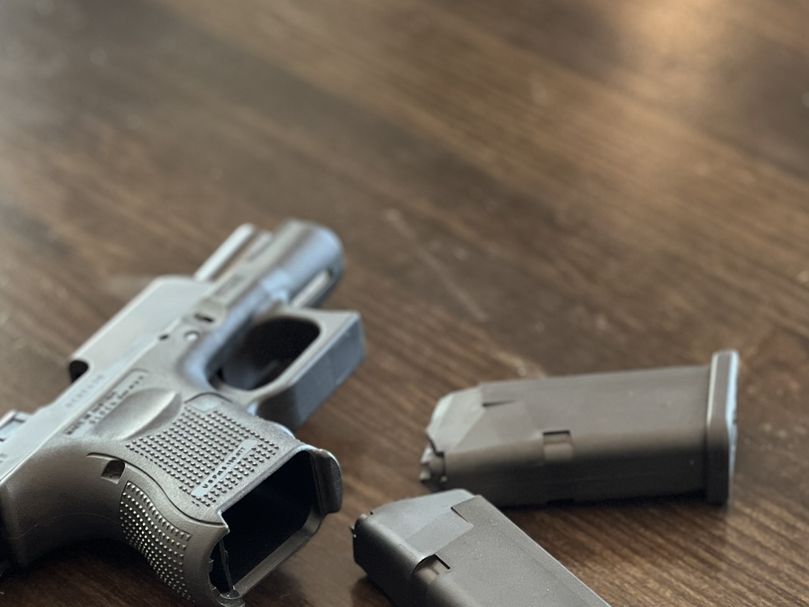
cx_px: 239
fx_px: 3225
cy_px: 370
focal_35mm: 138
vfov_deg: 10.7
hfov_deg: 14.3
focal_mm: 9
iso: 125
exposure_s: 1/33
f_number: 2.8
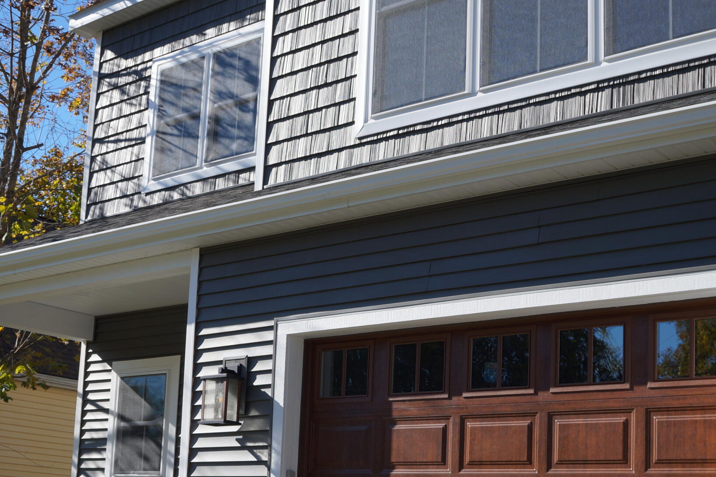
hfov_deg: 36.2
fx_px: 1093
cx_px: 334
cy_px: 376
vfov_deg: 24.2
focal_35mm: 55
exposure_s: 1/500
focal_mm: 20
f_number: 5.6
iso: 100
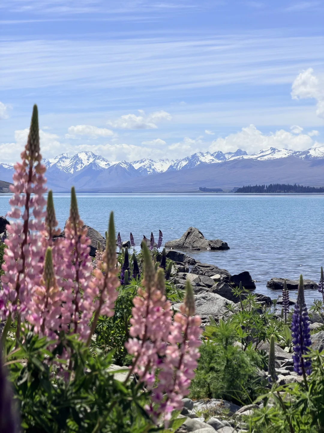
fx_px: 1248
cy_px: 216
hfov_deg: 14.8
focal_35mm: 100
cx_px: 162
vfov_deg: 19.6
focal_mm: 16.89
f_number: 2.8
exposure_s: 1/1167
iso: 20
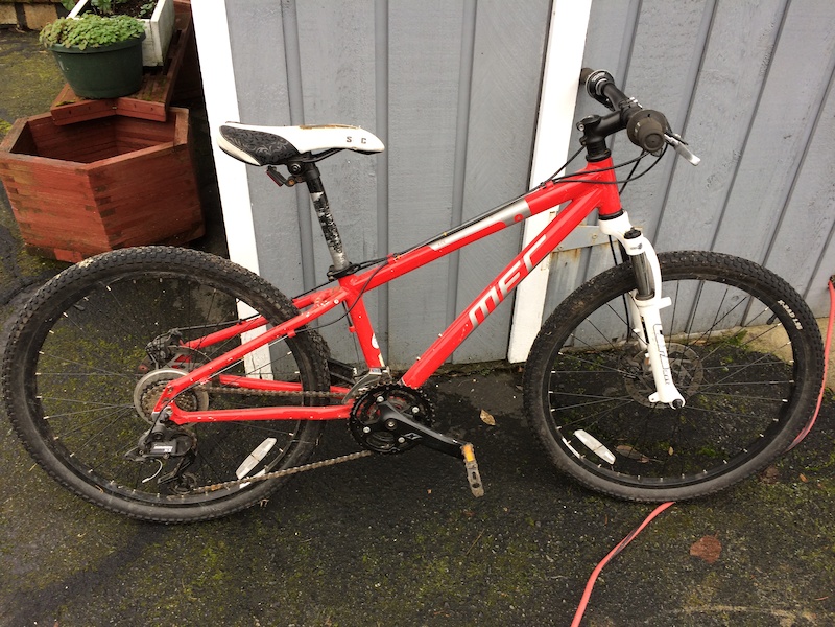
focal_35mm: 29
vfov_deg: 48.2
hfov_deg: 61.7
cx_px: 418
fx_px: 700
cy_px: 314
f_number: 2.2
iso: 40
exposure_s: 1/60
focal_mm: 4.15
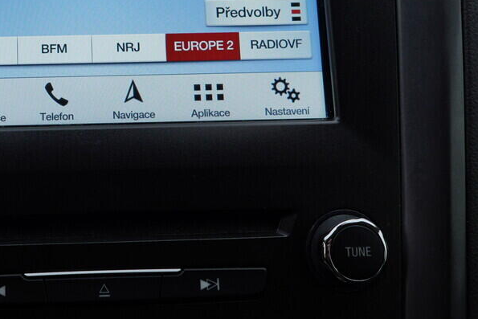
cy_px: 70
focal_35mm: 62
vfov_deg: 21.7
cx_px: 75
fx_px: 823
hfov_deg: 31.3
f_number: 4.5
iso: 125
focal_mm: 24
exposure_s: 1/100
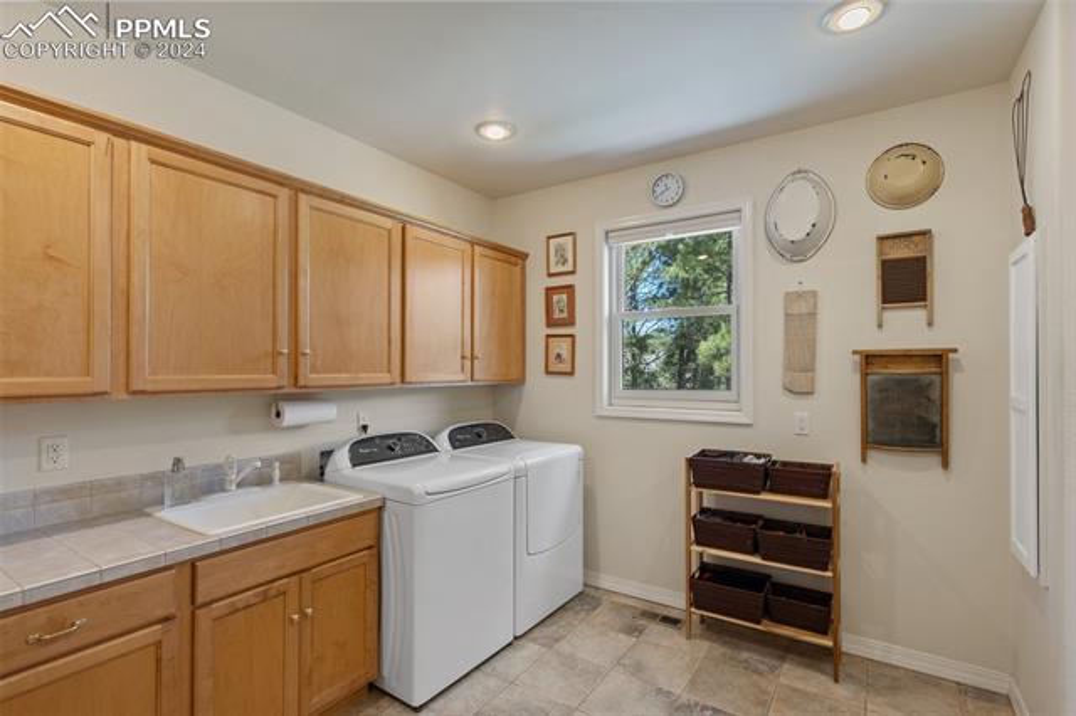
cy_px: 358
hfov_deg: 93.3
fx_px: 508
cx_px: 538
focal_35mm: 17
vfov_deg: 70.4
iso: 250
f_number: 10
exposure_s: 1/1.67
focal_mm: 17
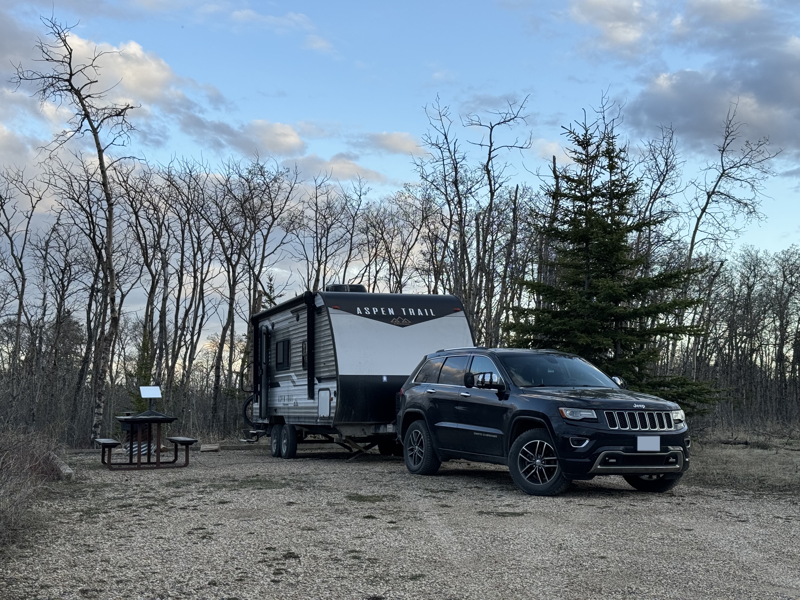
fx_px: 1109
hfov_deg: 39.7
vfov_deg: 30.3
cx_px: 400
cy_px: 300
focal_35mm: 48
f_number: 1.78
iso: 64
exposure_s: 1/454
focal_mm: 6.76
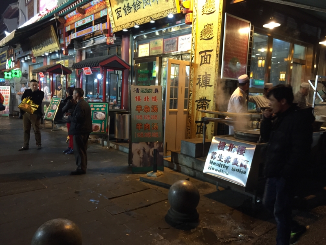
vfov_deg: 48.2
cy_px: 122
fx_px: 273
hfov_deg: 61.7
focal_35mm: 29
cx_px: 163
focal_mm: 4.15
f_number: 2.2
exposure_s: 1/30
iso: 125
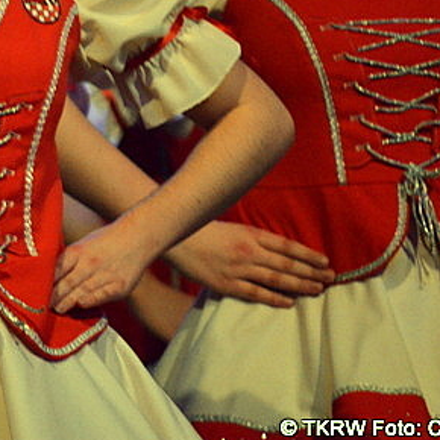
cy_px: 64
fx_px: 10110
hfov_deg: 2.5
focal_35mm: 703
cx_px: -6
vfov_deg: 2.5
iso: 3200
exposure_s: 1/200
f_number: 5.6
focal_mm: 200
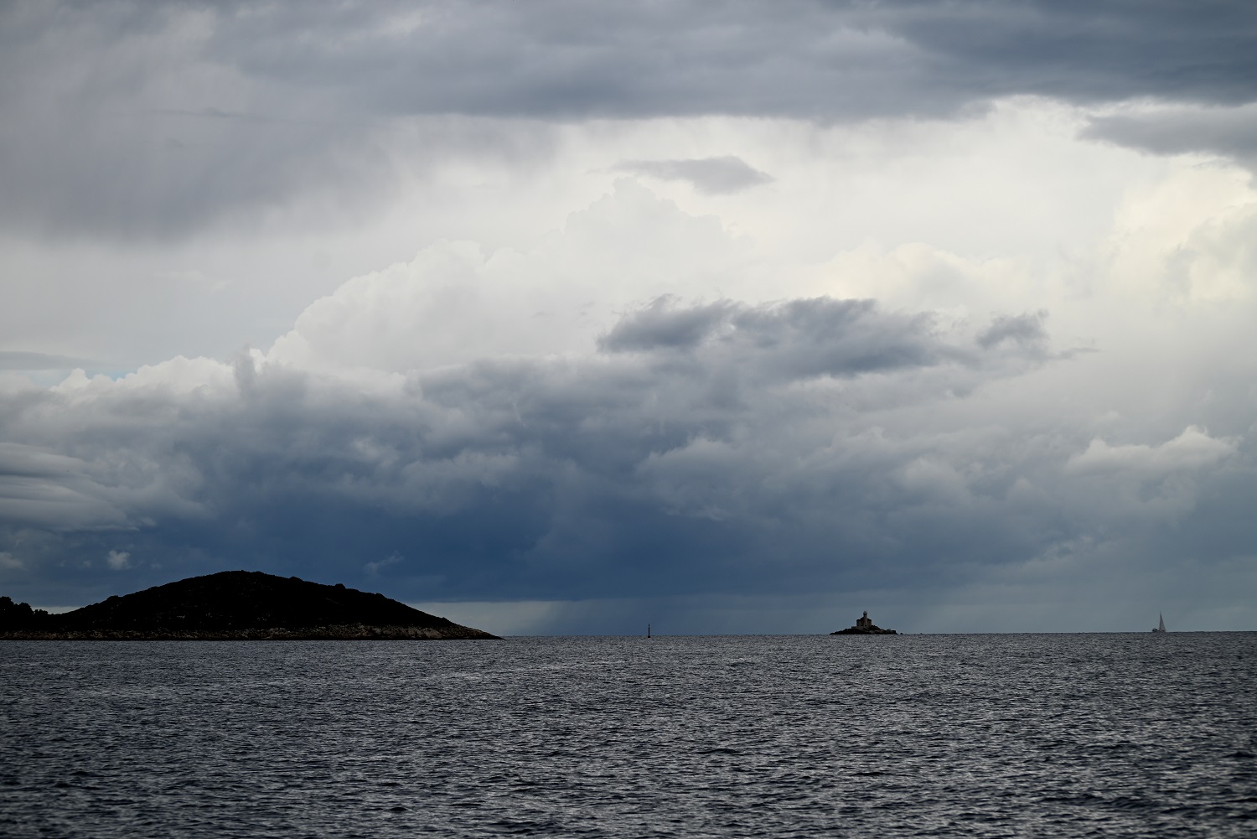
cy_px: 420
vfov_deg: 15.9
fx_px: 3004
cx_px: 628
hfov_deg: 23.6
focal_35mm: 86
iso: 100
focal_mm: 86
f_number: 5.6
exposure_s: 1/500
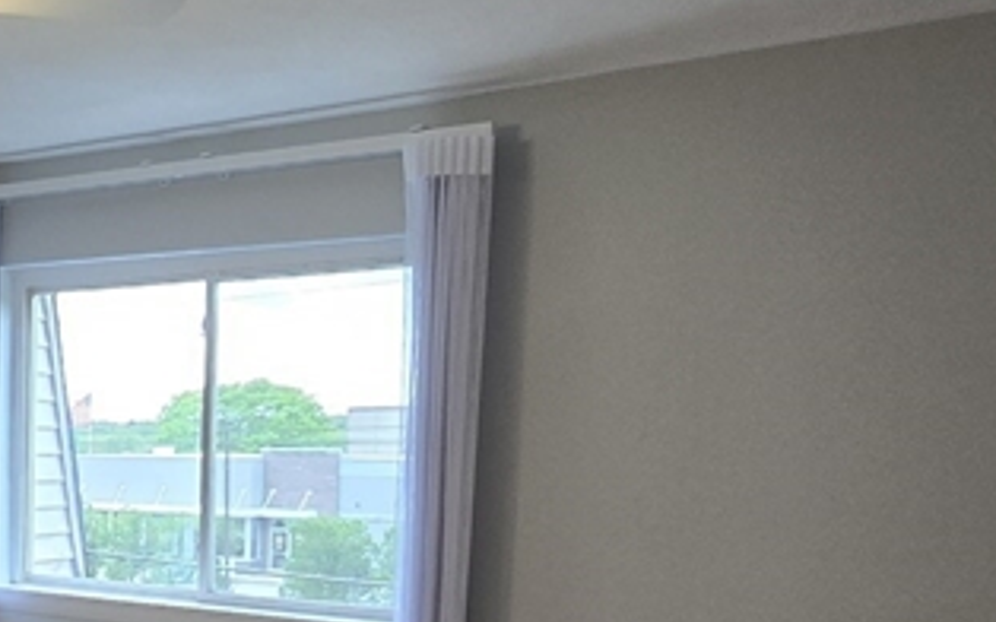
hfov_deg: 34.0
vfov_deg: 27.8
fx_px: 1221
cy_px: 517
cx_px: -251
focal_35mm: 45
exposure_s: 1/60
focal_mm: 2.2
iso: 80
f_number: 2.2
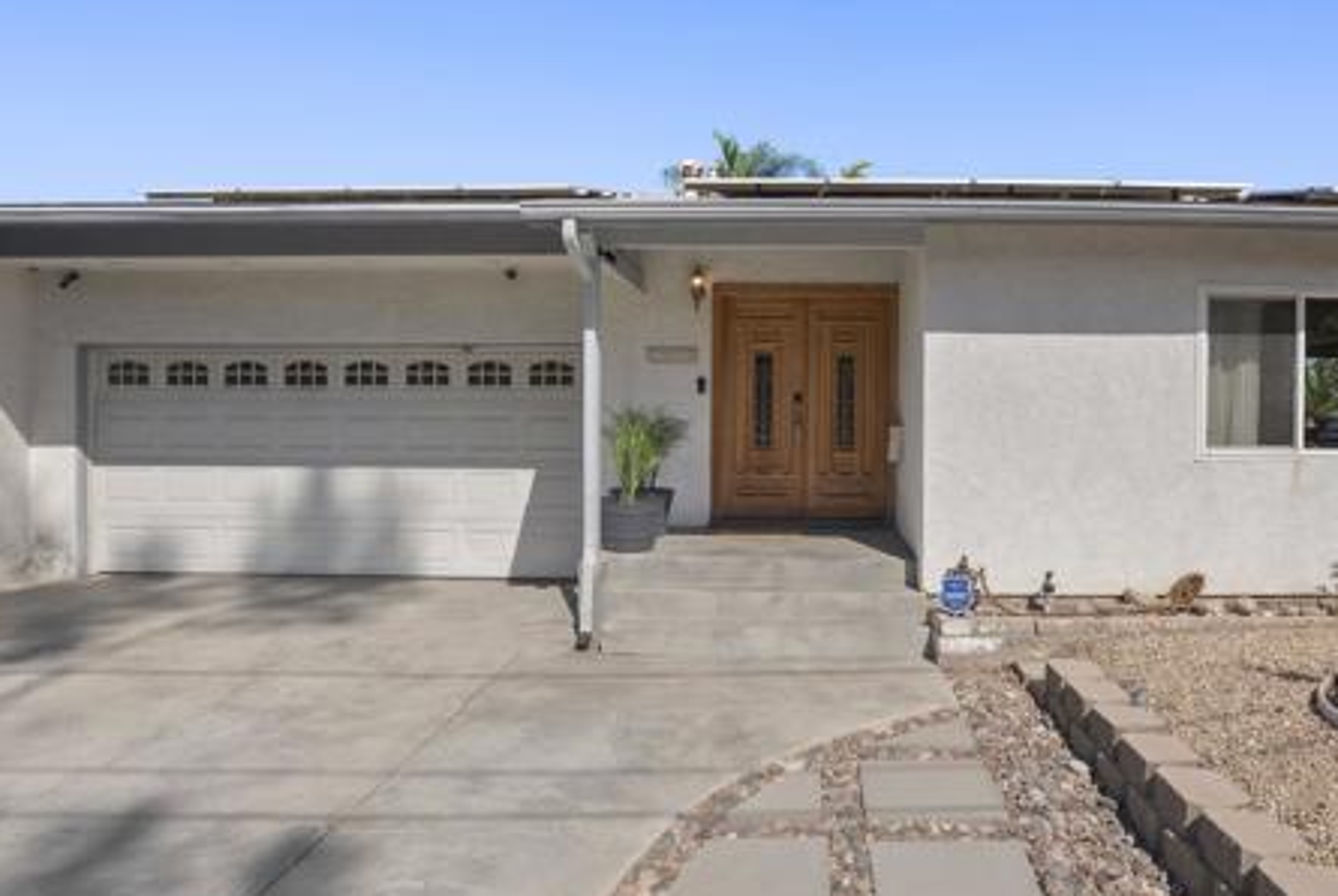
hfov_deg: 75.1
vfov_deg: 55.2
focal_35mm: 23
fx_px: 856
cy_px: 418
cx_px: 809
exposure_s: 1/640
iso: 500
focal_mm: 16
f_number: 8
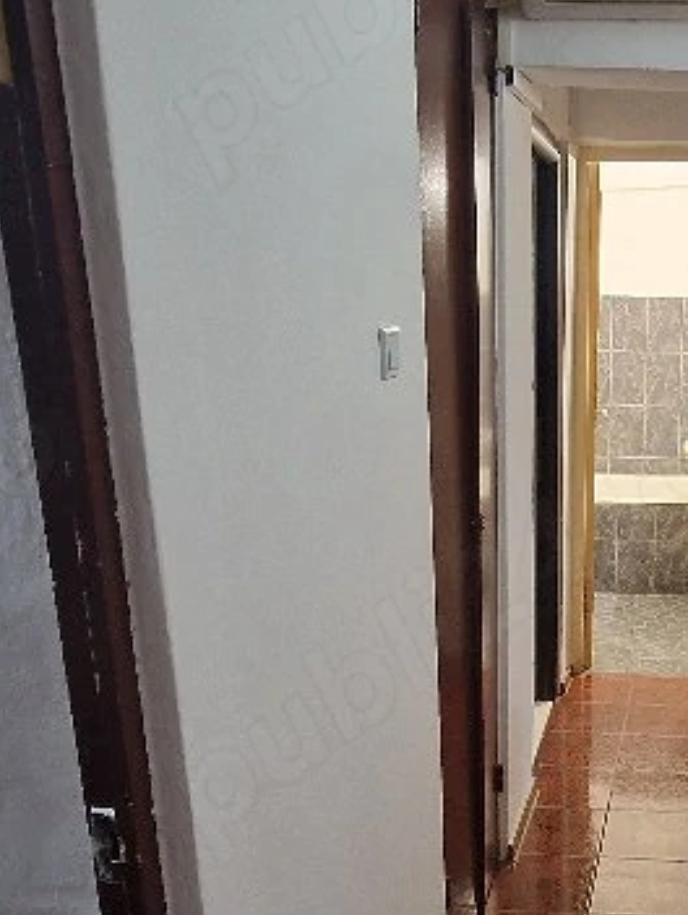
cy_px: 644
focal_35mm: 37
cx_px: 625
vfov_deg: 48.8
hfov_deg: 36.2
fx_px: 979
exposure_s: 1/25
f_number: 2.2
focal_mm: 2.2
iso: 640
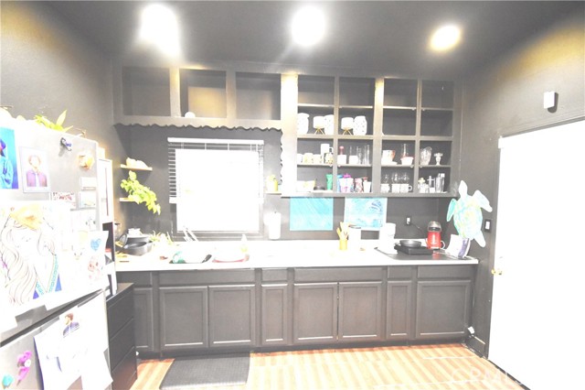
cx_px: 292
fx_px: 244
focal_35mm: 15
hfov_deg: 100.4
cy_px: 195
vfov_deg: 77.3
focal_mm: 10
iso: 3200
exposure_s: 1/60
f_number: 4
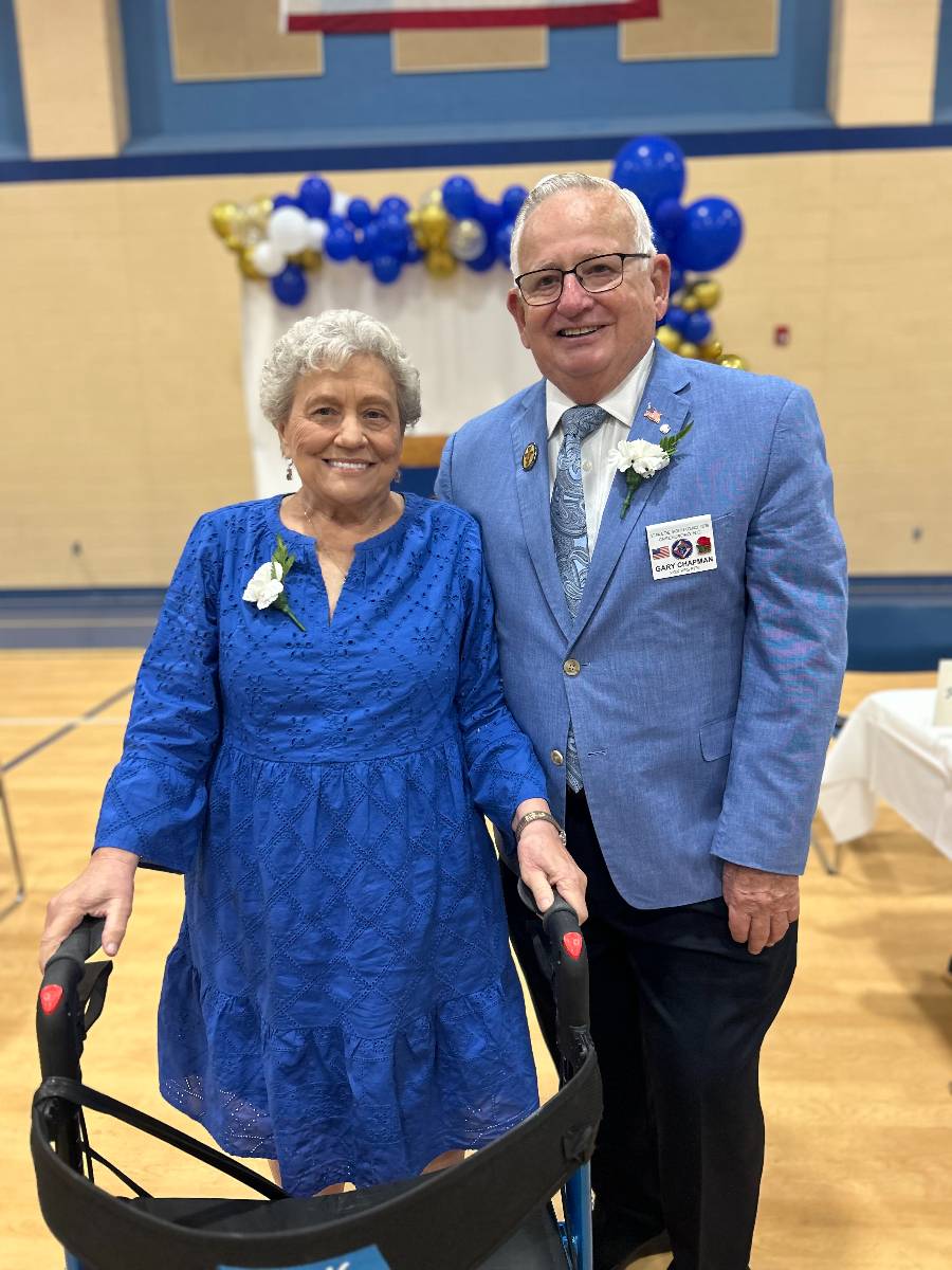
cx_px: 476
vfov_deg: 67.3
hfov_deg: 53.1
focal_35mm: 26
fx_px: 953
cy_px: 635
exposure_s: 1/60
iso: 250
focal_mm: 5.7
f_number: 1.5
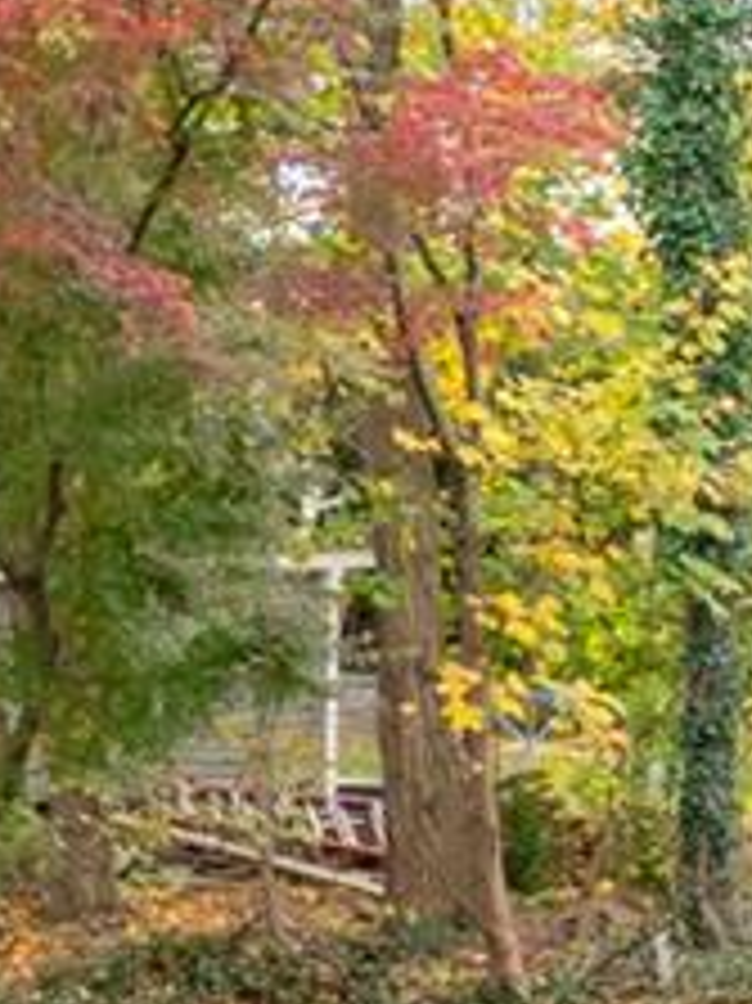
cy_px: 642
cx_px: -1391
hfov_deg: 8.5
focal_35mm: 150
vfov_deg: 13.2
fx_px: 4349
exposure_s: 1/200
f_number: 5.6
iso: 400
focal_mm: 17
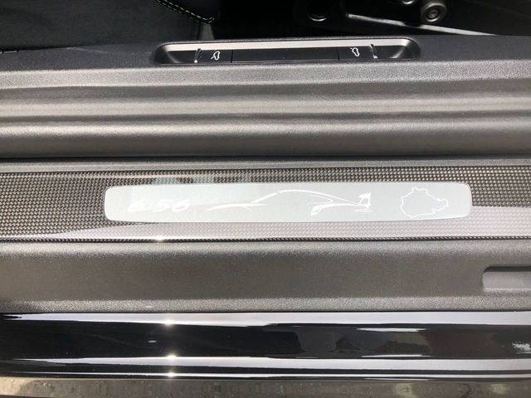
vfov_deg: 49.7
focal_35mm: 28
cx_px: 266
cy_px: 199
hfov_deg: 63.4
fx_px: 430
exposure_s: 1/467
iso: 20
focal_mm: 3.99
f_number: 1.8
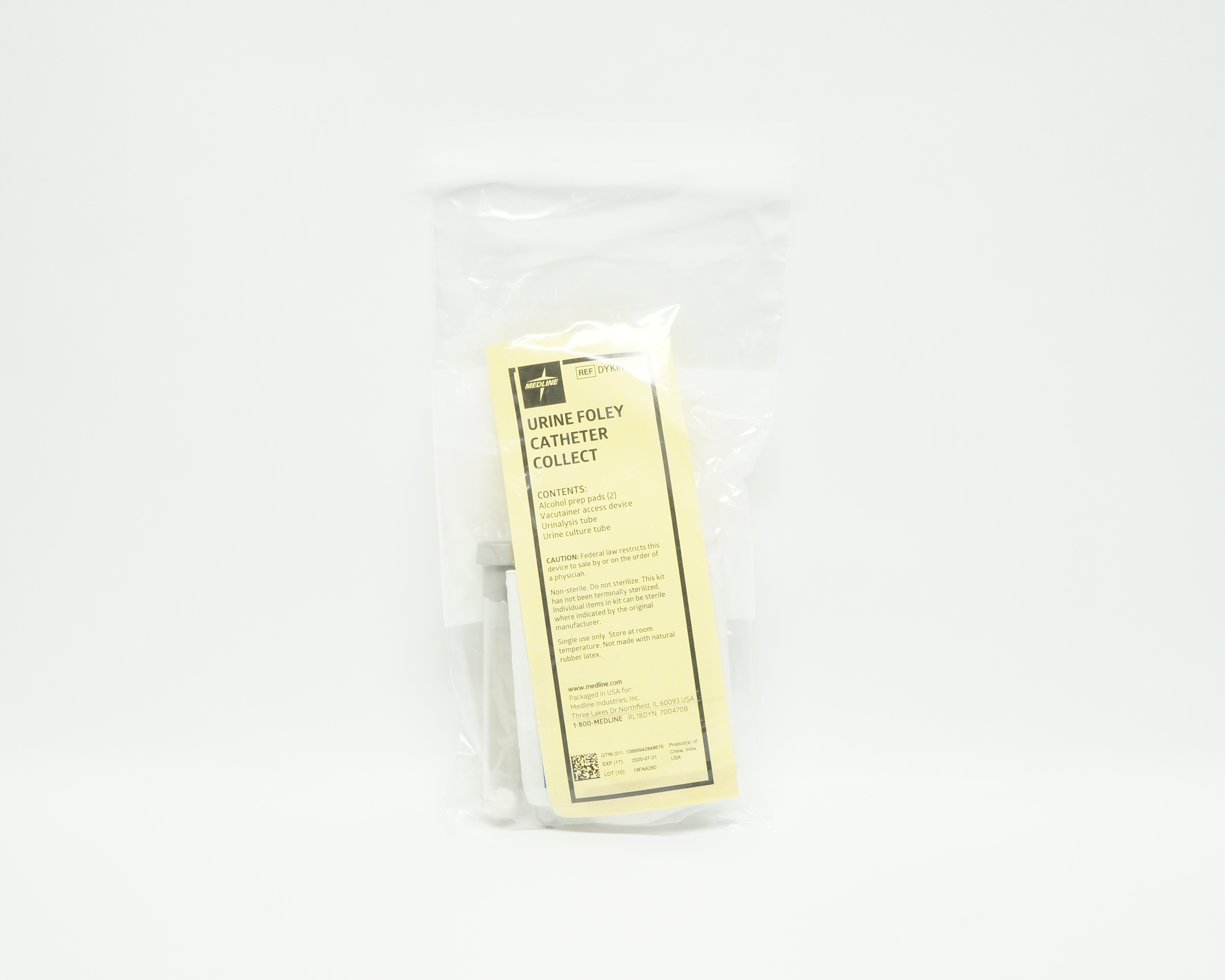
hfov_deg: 41.2
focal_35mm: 45
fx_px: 1632
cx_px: 599
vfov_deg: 33.4
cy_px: 486
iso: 400
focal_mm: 26
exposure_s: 1/25
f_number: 9
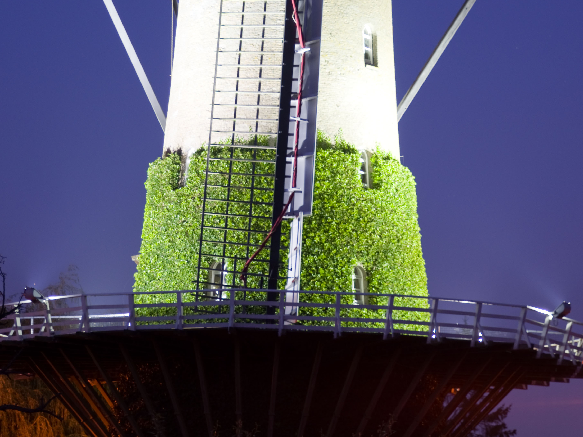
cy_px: 40
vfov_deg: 10.8
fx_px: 2304
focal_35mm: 137
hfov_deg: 14.4
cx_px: 291
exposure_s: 2.5
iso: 100
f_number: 2.8
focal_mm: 55
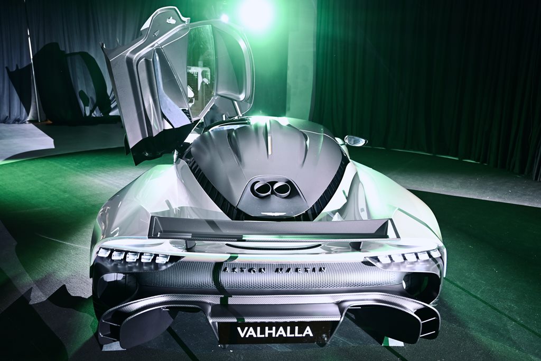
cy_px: 180
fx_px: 443
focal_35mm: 30
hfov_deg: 62.8
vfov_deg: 44.3
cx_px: 270
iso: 800
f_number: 3.2
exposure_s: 1/25
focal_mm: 29.5
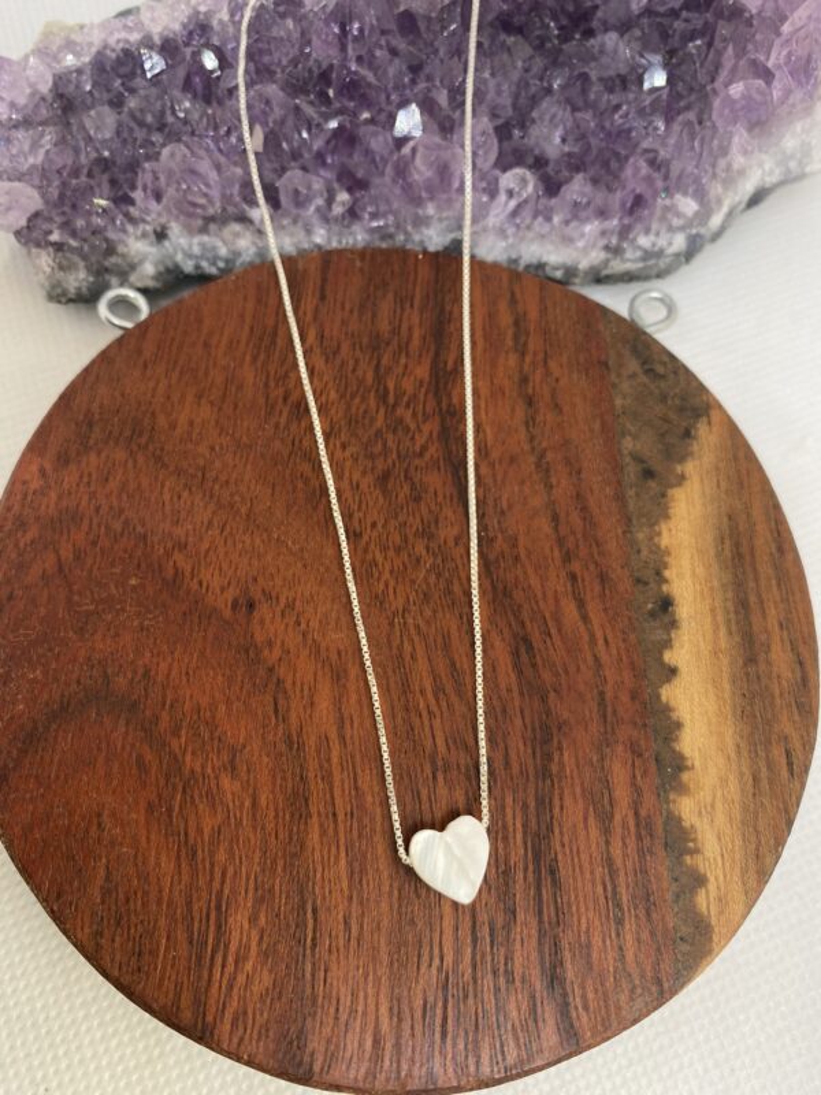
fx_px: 822
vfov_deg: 67.3
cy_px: 548
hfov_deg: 53.1
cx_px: 410
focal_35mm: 26
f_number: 1.8
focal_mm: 4.25
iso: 50
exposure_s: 1/122
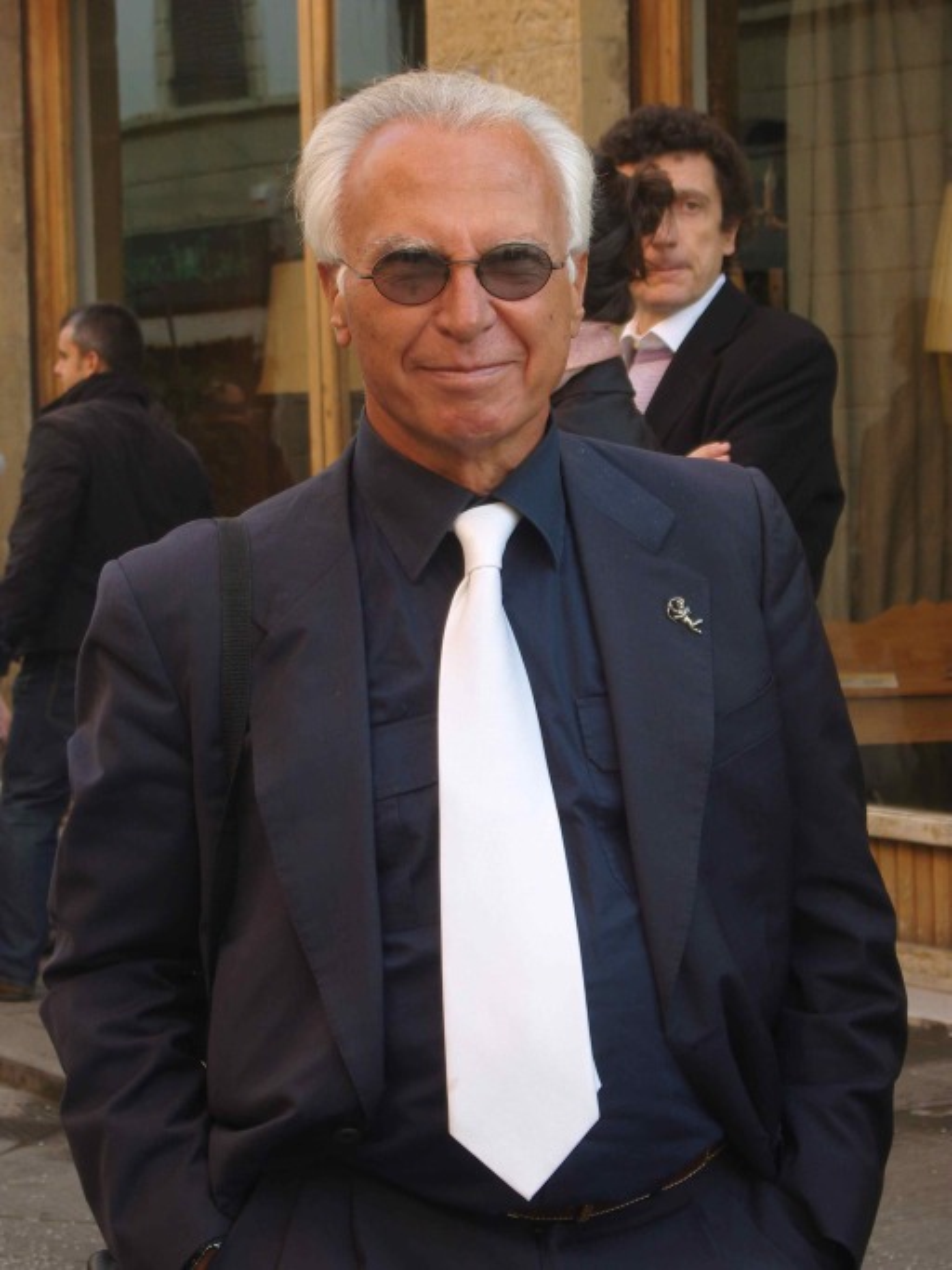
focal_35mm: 102
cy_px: 635
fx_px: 3741
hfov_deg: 14.5
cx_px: 476
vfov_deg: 19.3
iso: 100
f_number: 5.2
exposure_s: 1/100
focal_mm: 21.9
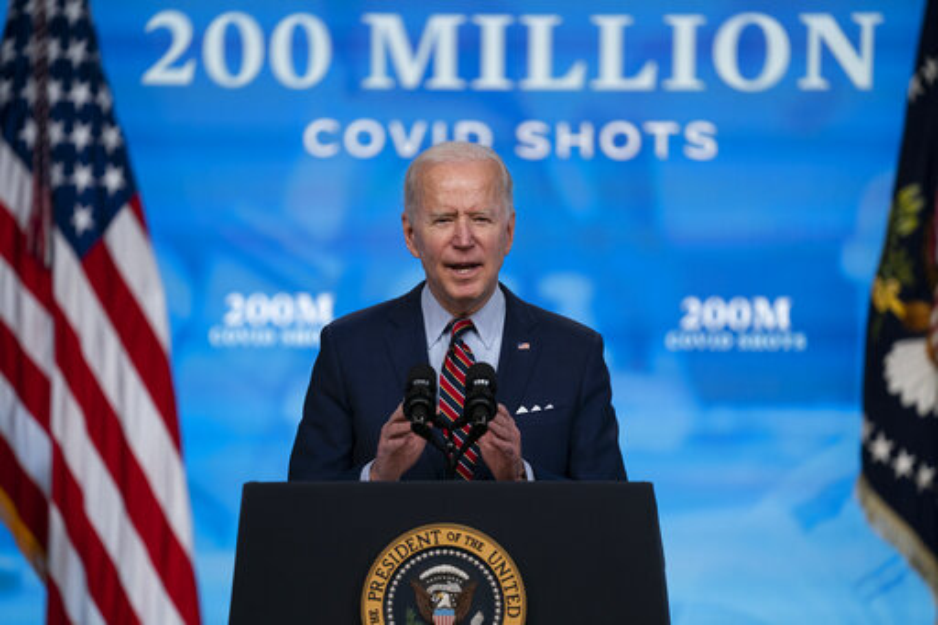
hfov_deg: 10.3
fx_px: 5209
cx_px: 469
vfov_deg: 6.9
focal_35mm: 200
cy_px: 312
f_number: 2.8
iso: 2000
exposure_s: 1/250
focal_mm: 200
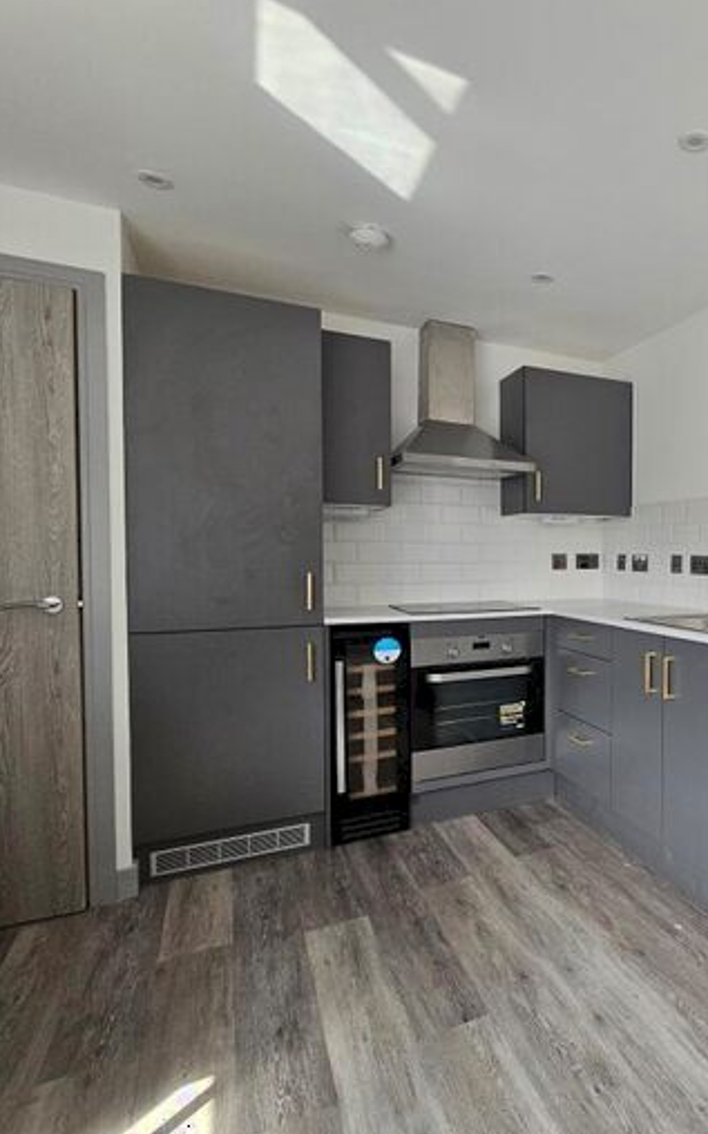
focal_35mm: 19
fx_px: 587
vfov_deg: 88.0
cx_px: 634
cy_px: 575
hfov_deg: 54.4
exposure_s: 1/359
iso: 250
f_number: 2.2
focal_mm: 2.2
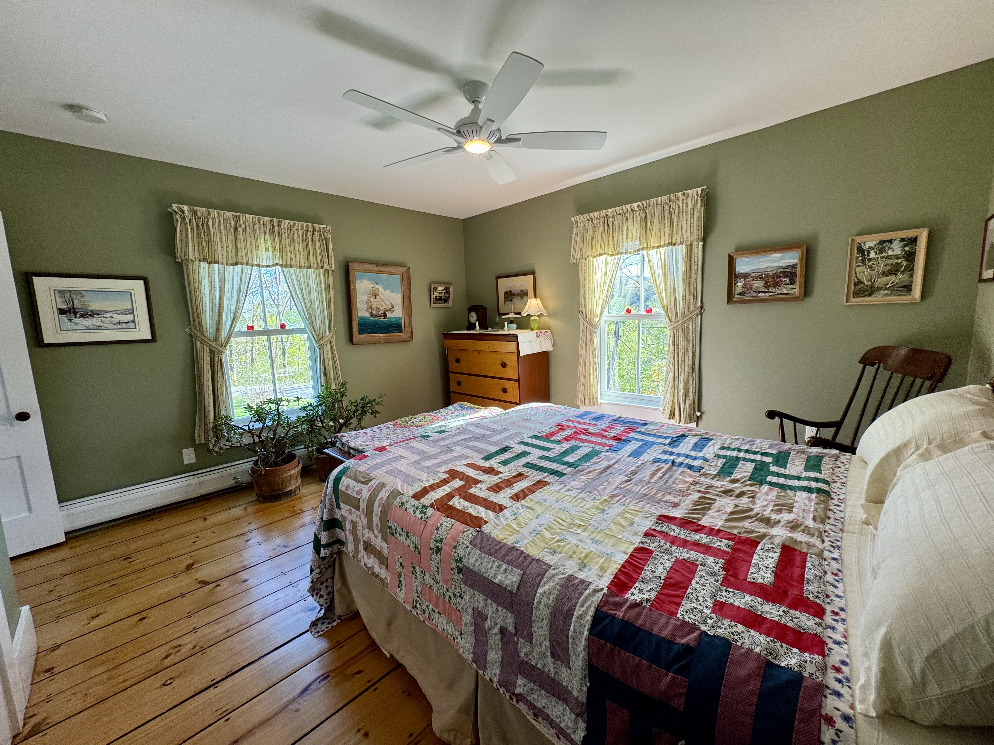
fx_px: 402
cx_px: 497
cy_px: 372
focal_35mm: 14
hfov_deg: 102.1
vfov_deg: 85.7
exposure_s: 1/120
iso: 125
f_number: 2.2
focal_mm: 2.22
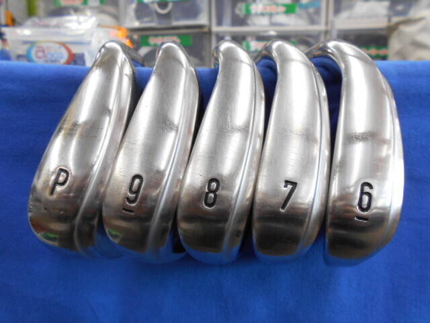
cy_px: 162
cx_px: 215
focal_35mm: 26
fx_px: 323
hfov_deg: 67.3
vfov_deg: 53.1
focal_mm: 4.6
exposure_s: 1/30
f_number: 3.2
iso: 140
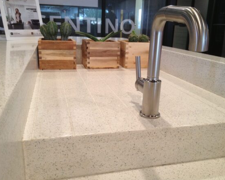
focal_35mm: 37
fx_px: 246
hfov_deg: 49.1
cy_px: 91
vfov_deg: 40.1
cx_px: 116
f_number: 2.4
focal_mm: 4.28
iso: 160
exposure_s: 1/20
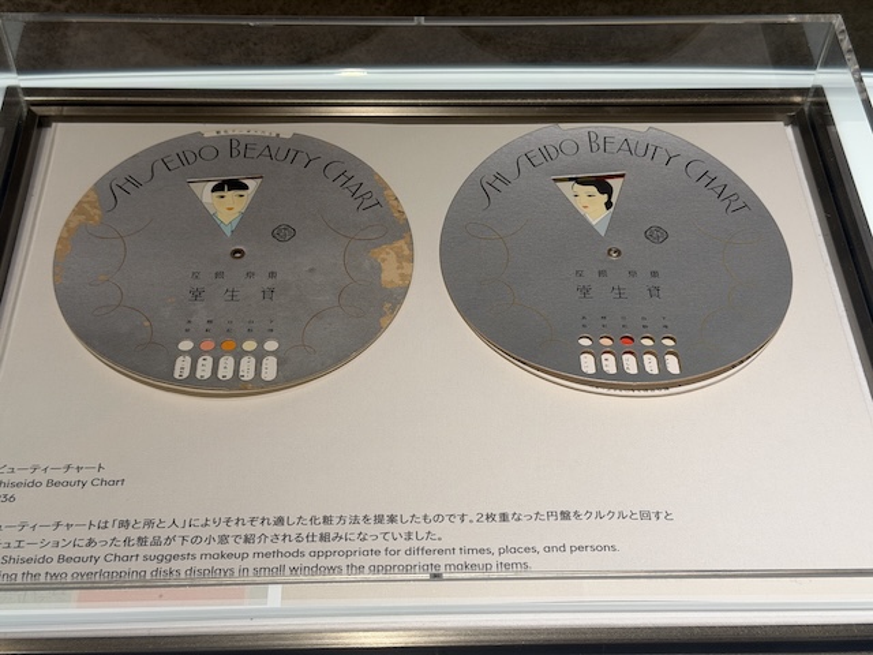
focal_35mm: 48
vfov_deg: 30.3
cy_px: 328
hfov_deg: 39.7
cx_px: 436
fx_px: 1211
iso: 64
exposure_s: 1/384
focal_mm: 6.76
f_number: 1.78
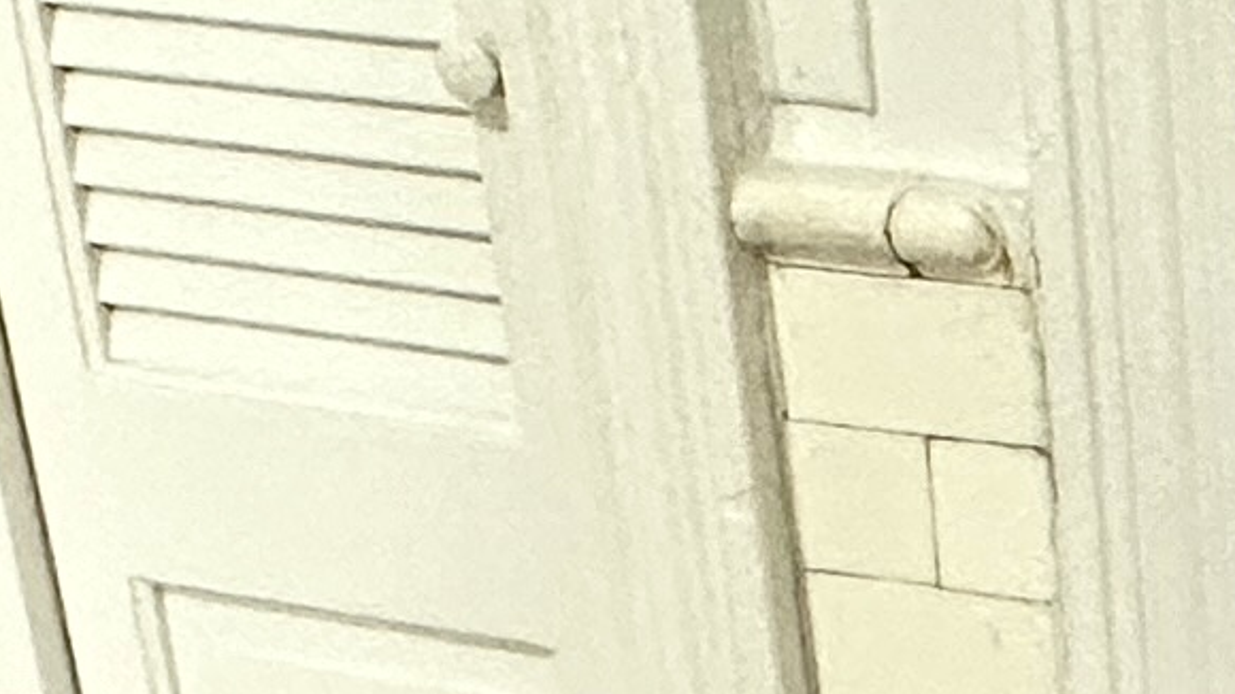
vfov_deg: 11.4
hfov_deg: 17.7
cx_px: 1940
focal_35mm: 106
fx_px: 3471
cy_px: 458
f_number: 2.2
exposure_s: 1/60
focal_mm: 2.22
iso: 160
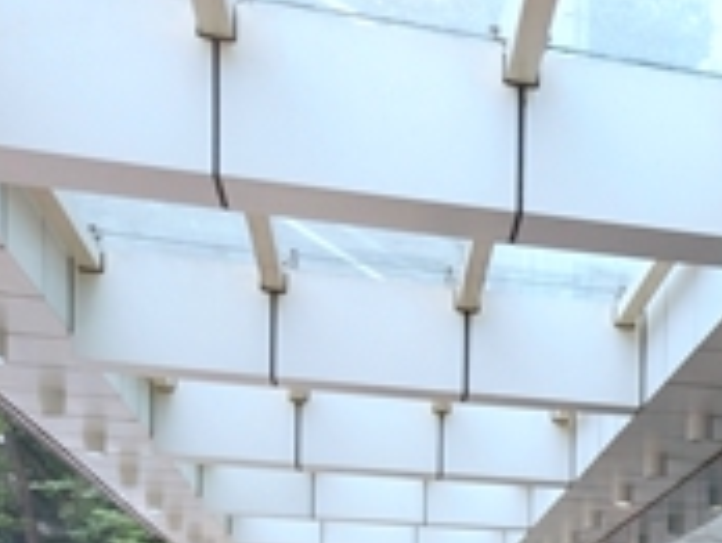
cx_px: 950
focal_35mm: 86
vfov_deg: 16.1
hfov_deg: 20.6
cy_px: 740
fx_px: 1796
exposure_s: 1/100
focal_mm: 3.95
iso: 75
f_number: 1.8
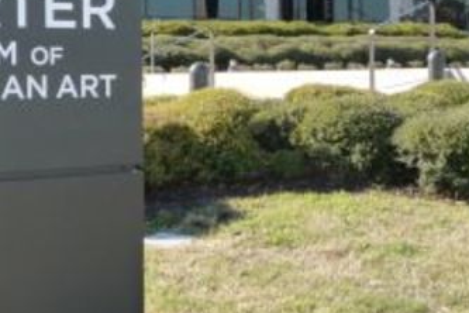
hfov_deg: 28.1
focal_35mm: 72
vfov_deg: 18.8
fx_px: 938
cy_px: 70
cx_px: 214
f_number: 3.3
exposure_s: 1/400
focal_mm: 5.2
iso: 125
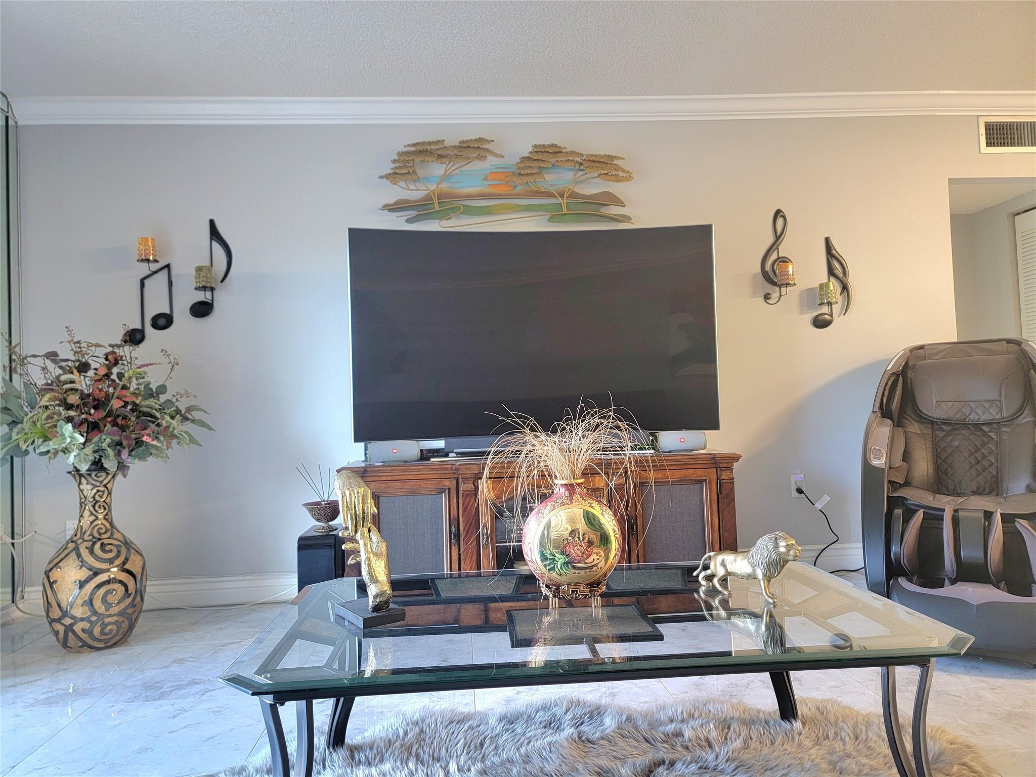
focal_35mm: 24
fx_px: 718
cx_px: 518
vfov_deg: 56.8
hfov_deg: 71.6
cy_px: 388
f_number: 1.8
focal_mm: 6.7
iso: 250
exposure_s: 1/40
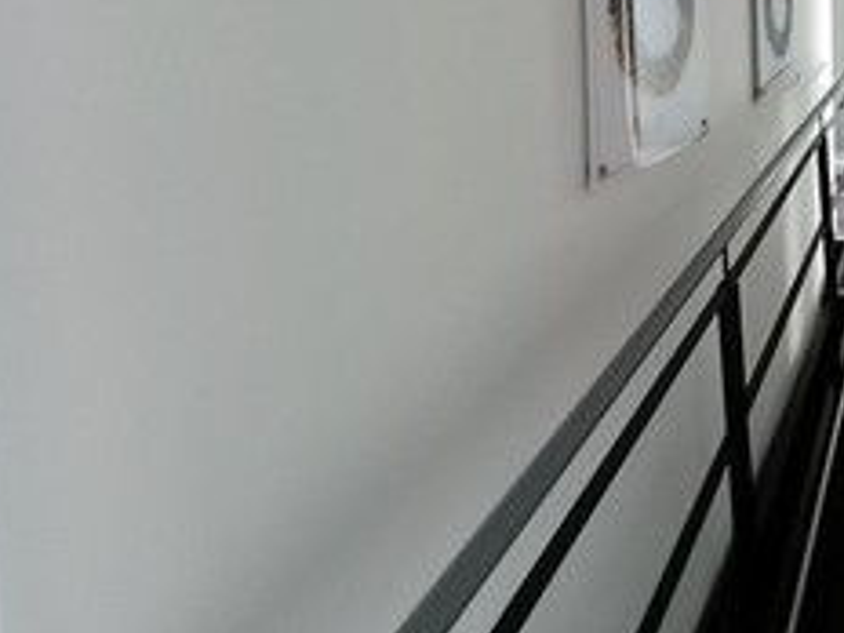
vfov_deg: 44.4
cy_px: 42
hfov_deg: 48.6
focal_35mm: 28
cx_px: 891
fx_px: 683
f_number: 2.2
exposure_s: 1/33
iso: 500
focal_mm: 1.74
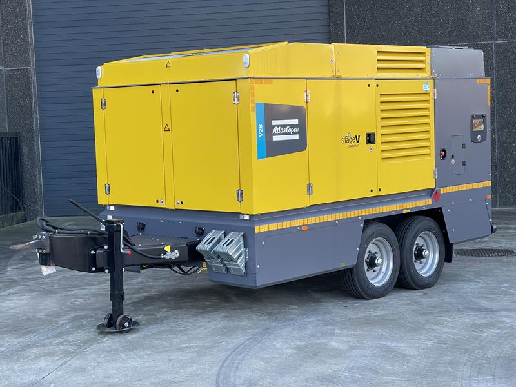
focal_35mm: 64
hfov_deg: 30.3
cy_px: 194
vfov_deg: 22.9
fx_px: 954
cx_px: 258
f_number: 2.2
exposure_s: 1/99
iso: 25
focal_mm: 7.5
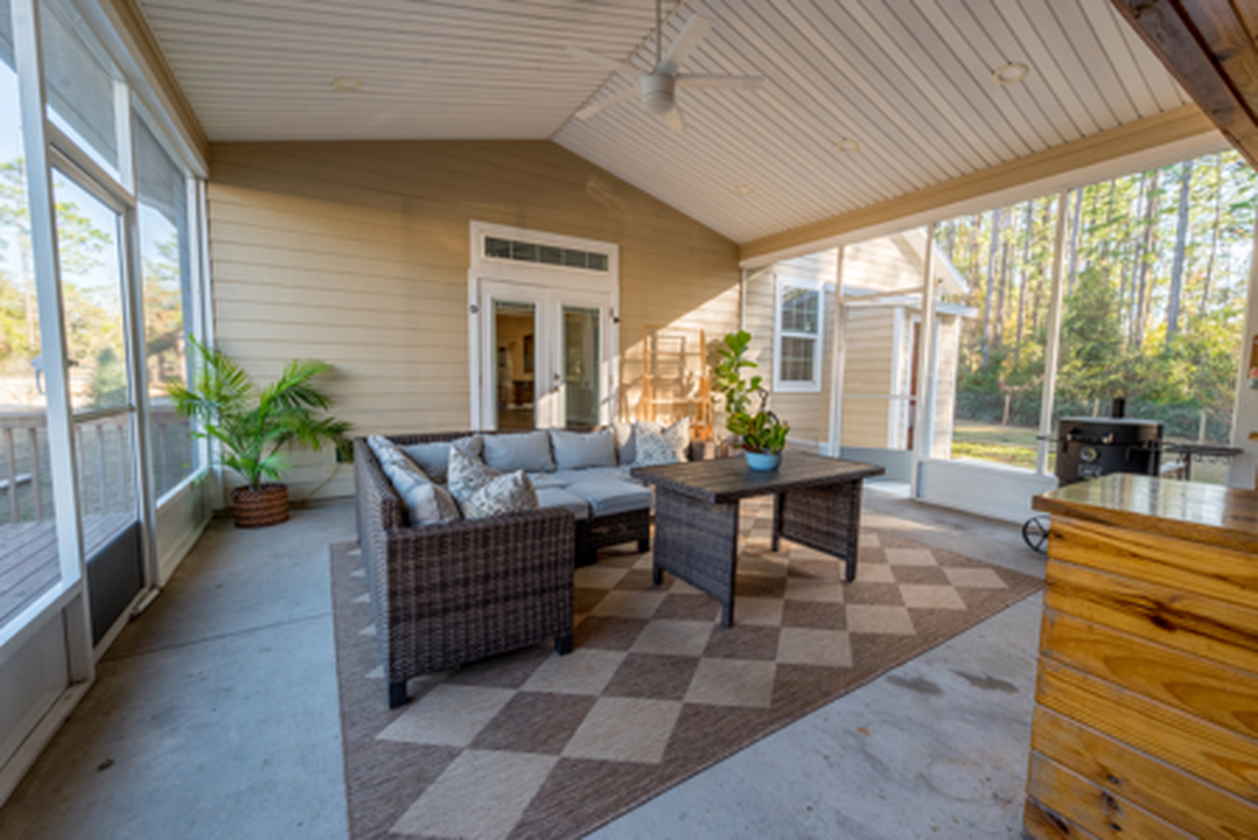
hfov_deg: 104.2
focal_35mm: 14
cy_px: 420
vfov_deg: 81.3
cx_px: 629
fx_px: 490
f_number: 9
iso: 400
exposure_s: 1/200
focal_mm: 14
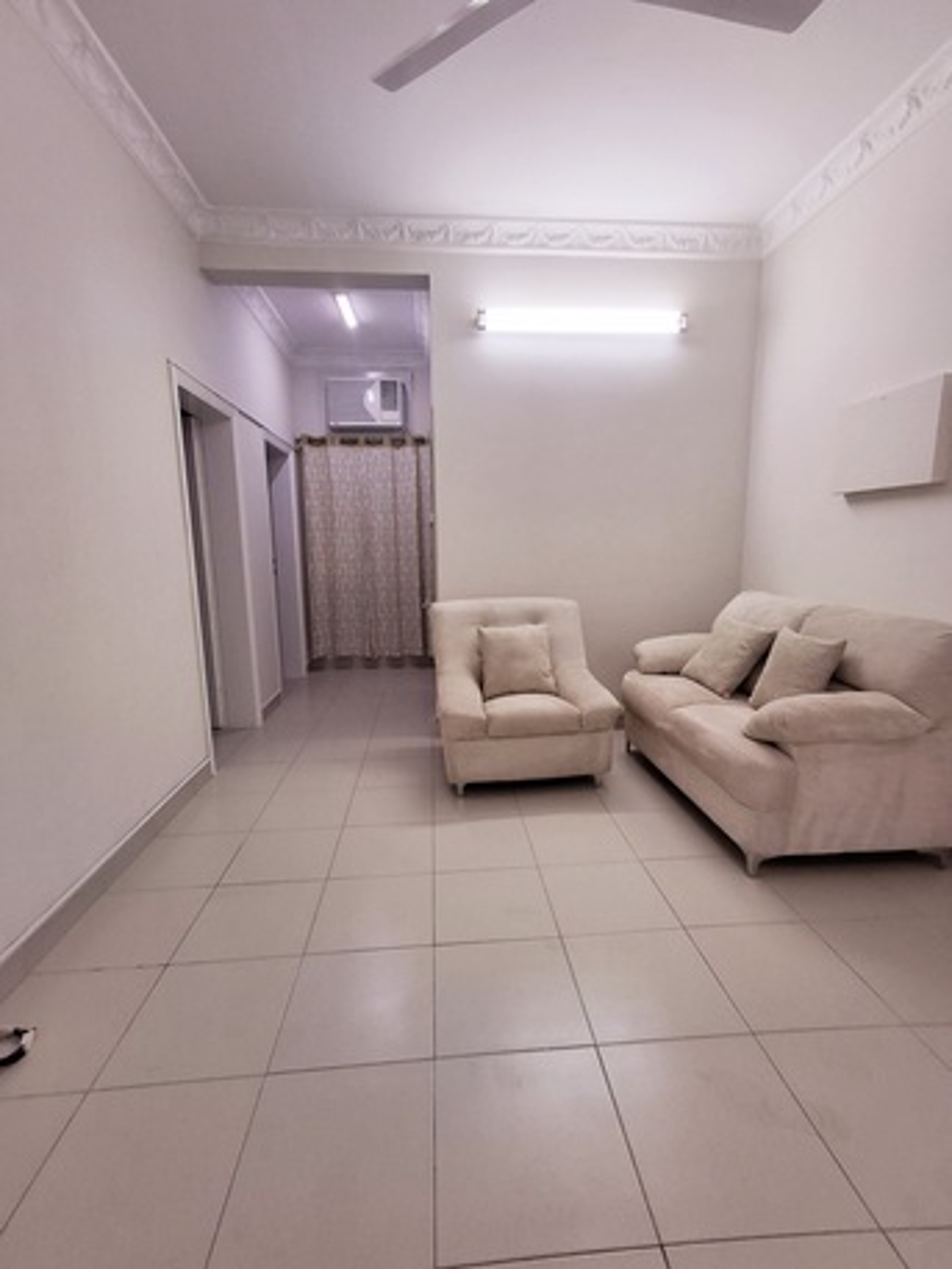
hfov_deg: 78.1
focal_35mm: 16
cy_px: 634
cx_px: 476
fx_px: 586
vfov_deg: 94.5
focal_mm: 1.64
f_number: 2.2
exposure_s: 1/100
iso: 80
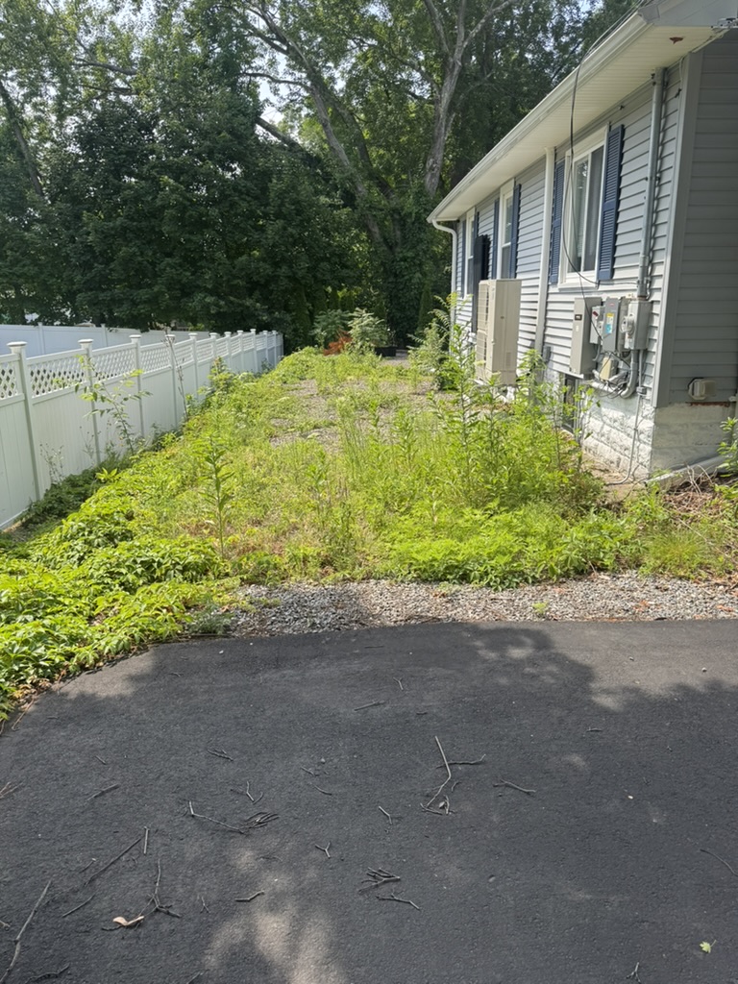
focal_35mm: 24
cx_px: 369
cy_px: 492
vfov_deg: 71.6
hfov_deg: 56.8
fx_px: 682
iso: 80
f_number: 1.78
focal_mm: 6.76
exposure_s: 1/1112
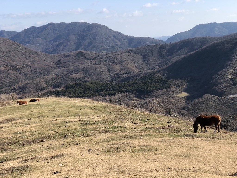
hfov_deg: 33.8
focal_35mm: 57
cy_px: 89
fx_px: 390
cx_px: 118
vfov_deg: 25.7
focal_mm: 6.6
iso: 20
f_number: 2.8
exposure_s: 1/516
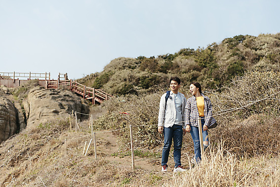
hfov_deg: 27.3
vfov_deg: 18.4
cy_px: 93
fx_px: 576
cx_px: 140
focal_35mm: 74
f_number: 2.8
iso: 100
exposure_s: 1/2500
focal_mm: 70
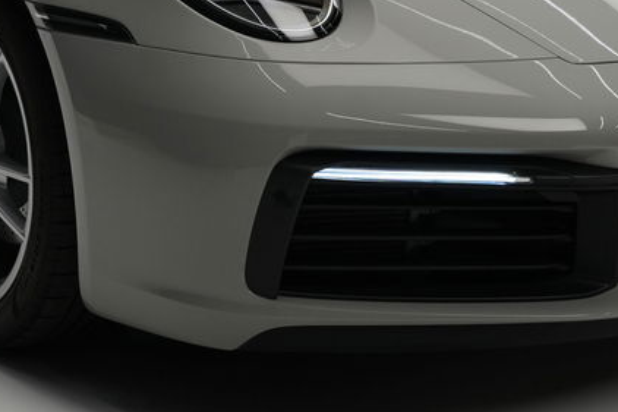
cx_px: 190
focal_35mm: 85
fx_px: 1459
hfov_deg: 23.8
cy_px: -10
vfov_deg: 15.7
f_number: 4.5
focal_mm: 35
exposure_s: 1/60
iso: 1000
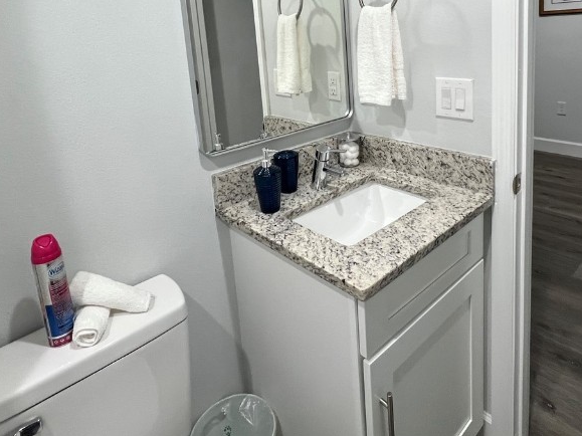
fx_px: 387
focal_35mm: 23
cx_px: 334
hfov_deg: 73.5
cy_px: 93
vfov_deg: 55.2
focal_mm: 1.57
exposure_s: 1/120
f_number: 1.8
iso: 160
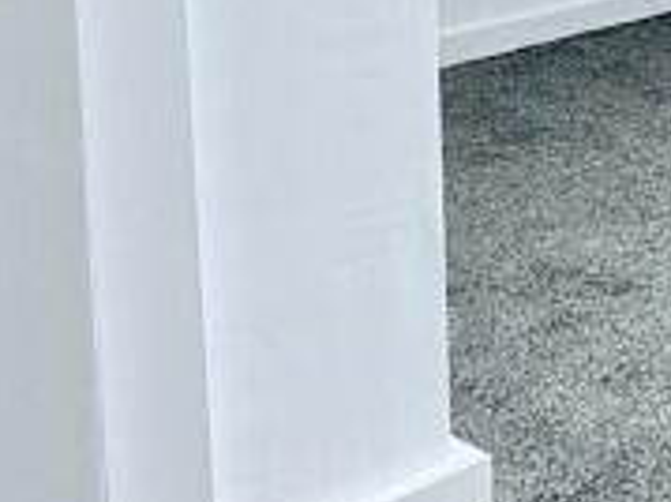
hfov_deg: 16.1
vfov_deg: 16.1
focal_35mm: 80
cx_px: 1484
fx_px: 1550
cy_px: -341
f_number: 2.2
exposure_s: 1/99
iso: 80
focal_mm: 2.22
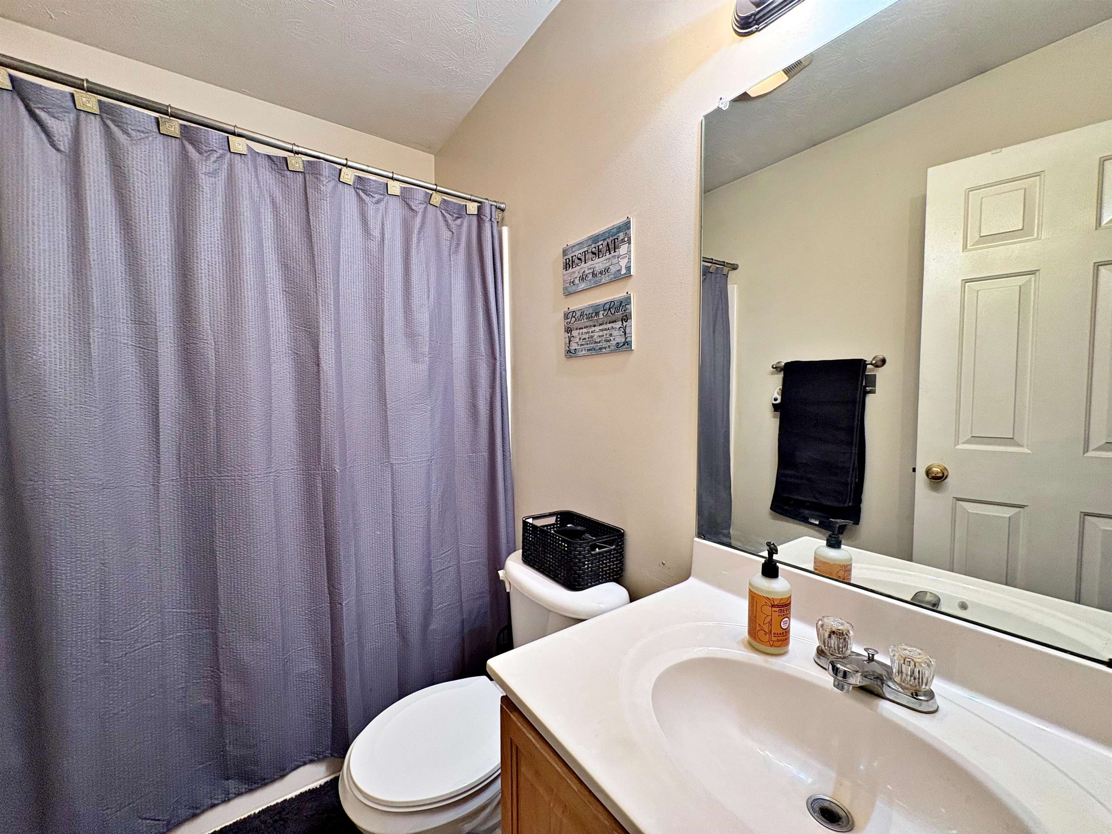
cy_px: 417
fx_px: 450
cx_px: 556
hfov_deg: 102.1
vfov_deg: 85.7
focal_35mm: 14
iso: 320
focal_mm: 2.22
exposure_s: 1/60
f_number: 2.2
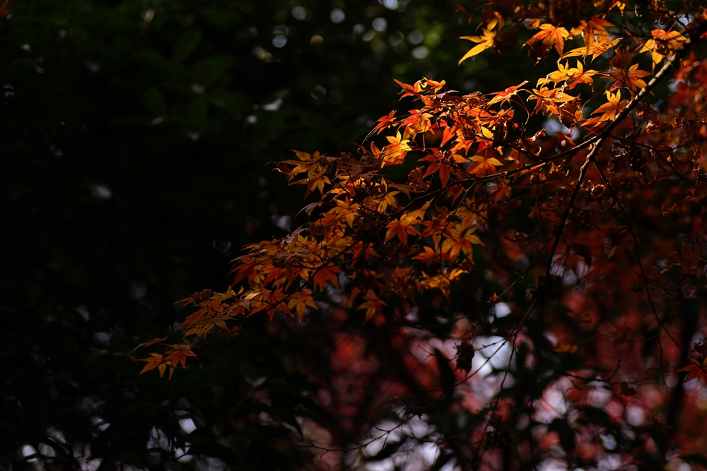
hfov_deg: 22.6
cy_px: 236
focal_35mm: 90
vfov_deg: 15.2
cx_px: 354
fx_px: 1768
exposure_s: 1/200
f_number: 4
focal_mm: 90
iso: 64
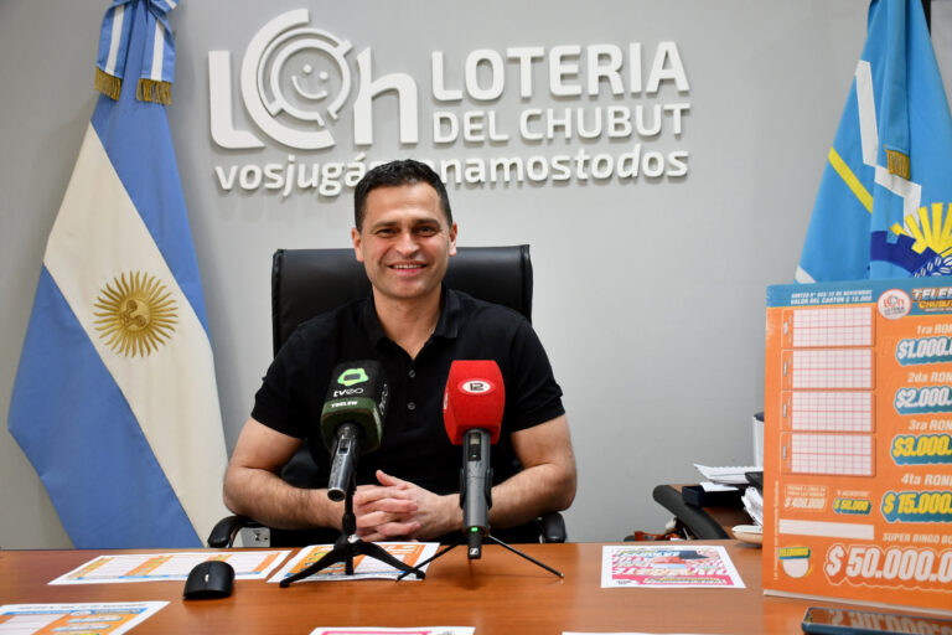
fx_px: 1190
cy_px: 318
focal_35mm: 45
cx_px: 476
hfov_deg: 43.6
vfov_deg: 29.9
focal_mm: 30
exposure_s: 1/200
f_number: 4
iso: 800
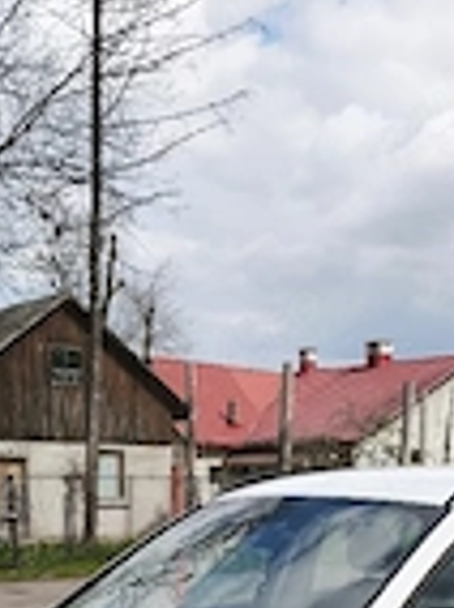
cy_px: 775
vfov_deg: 25.9
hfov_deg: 22.5
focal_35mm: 65
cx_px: 270
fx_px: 1140
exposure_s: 1/2000
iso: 80
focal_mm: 5.35
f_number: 1.7
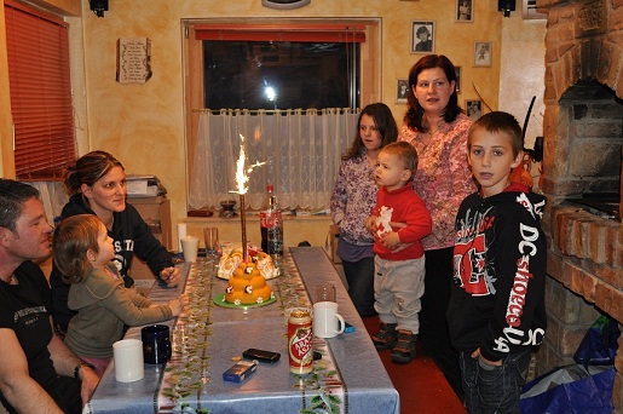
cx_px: 312
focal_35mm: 39
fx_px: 674
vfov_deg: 34.1
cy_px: 207
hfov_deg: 49.6
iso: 800
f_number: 4.2
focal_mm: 26
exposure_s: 1/60
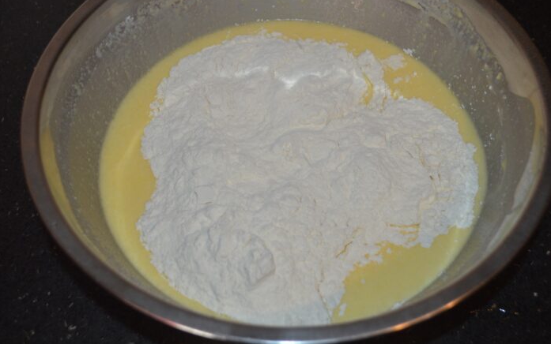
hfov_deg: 43.5
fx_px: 691
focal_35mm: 46
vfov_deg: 28.0
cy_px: 166
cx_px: 275
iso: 400
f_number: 4.5
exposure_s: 1/60
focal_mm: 30
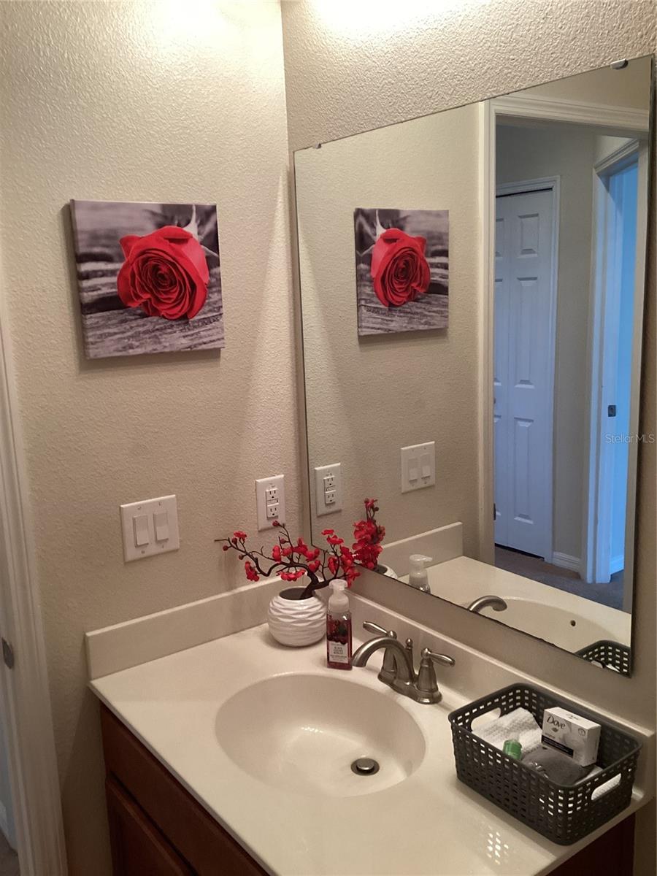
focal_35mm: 31
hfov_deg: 45.4
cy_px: 438
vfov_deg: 58.4
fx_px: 784
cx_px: 328
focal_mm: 3.3
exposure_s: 1/60
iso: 160
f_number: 2.4
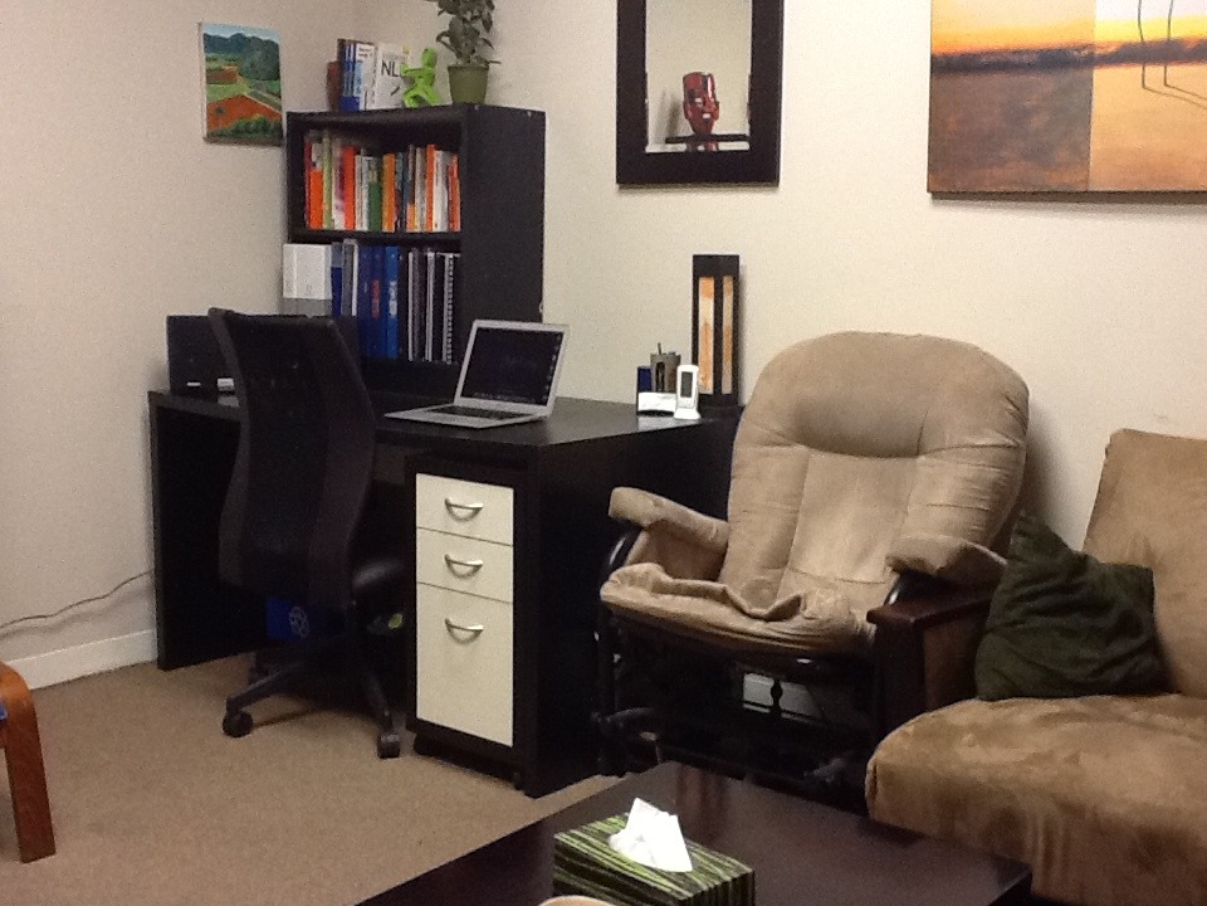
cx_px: 604
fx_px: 1116
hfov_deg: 56.8
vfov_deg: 44.2
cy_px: 453
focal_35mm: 32
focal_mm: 2.03
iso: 250
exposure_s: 1/30
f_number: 2.4
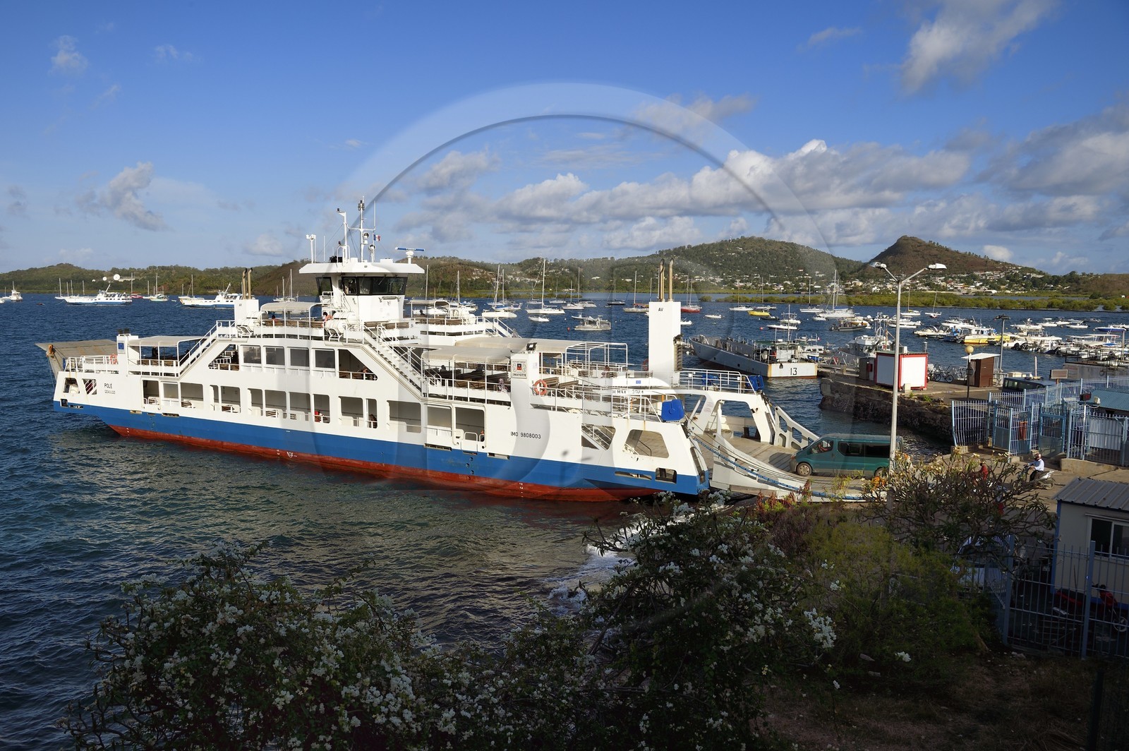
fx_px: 877
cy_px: 376
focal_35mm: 28
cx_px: 564
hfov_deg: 65.5
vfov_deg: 46.3
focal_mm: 28
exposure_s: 1/250
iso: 200
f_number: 14
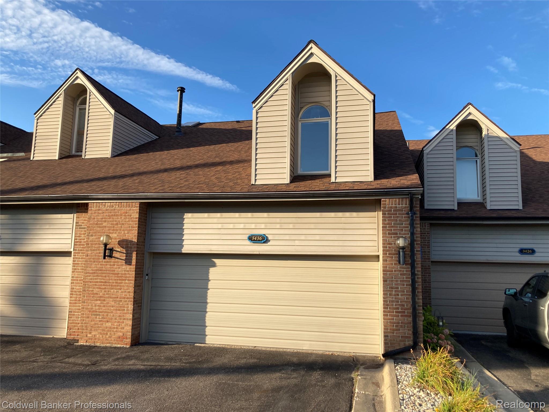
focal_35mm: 28
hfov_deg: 63.4
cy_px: 206
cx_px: 274
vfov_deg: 49.7
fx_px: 444
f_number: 1.8
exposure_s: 1/917
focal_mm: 3.99
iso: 20
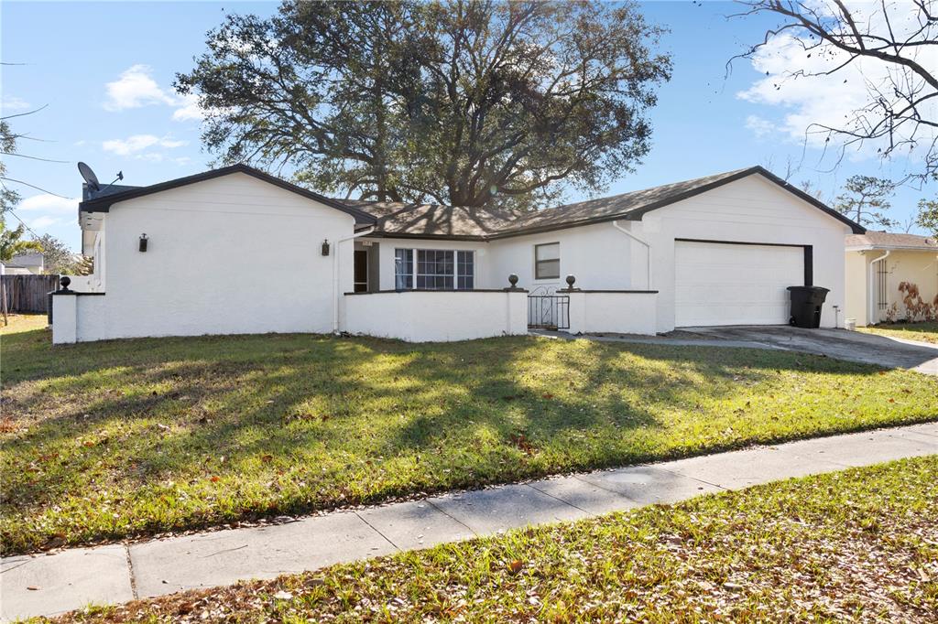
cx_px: 469
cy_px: 312
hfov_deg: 67.4
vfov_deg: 47.9
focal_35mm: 27
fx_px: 703
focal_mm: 18
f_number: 9
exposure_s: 1/125
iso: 100
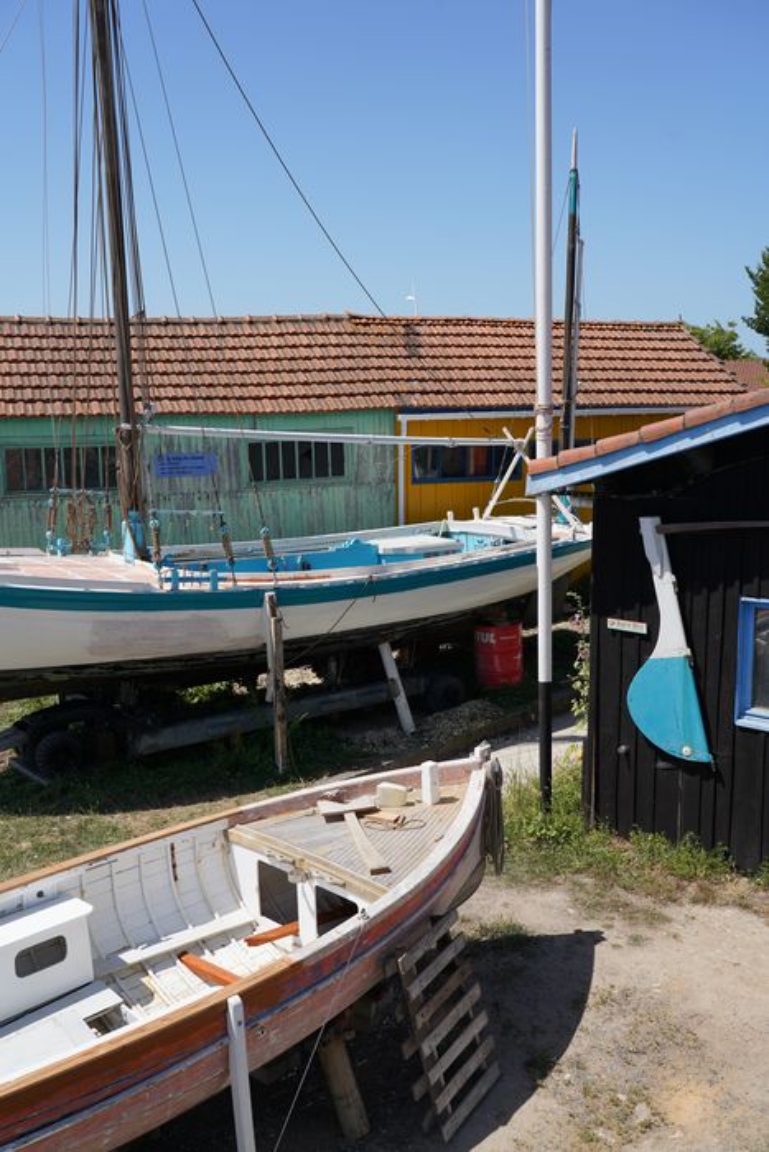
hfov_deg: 38.9
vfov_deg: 55.8
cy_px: 576
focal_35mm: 34
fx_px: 1089
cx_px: 384
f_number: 8
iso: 100
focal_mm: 34
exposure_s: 1/320
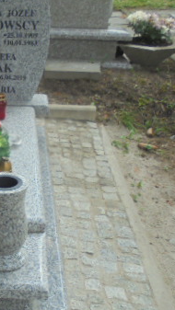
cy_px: 186
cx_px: -87
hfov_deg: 18.0
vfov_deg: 34.8
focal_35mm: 60
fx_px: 494
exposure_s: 1/125
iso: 100
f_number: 3.7
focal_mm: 5.3
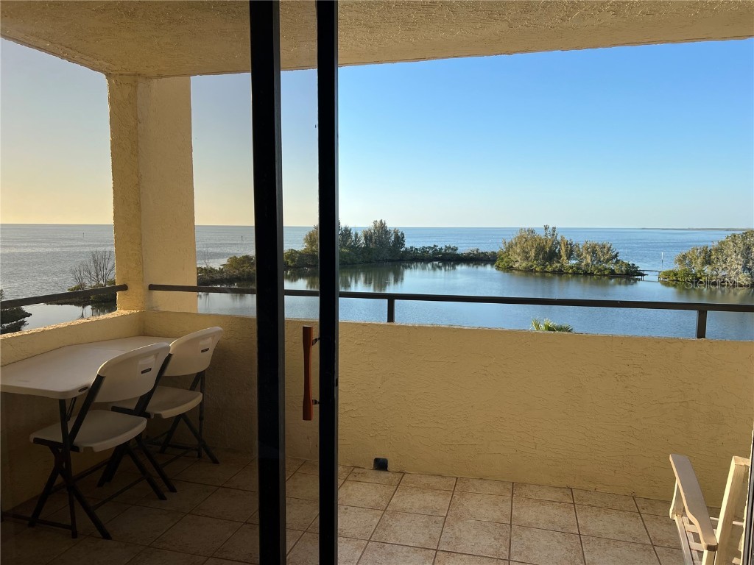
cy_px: 282
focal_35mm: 26
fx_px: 566
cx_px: 377
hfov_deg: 67.3
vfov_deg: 53.1
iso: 50
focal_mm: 5.7
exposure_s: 1/1972
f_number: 1.5
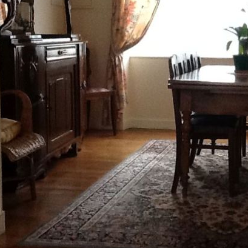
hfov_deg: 22.5
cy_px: 107
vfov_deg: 22.7
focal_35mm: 76
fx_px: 616
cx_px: 198
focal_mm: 2.03
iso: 160
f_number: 2.4
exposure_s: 1/30
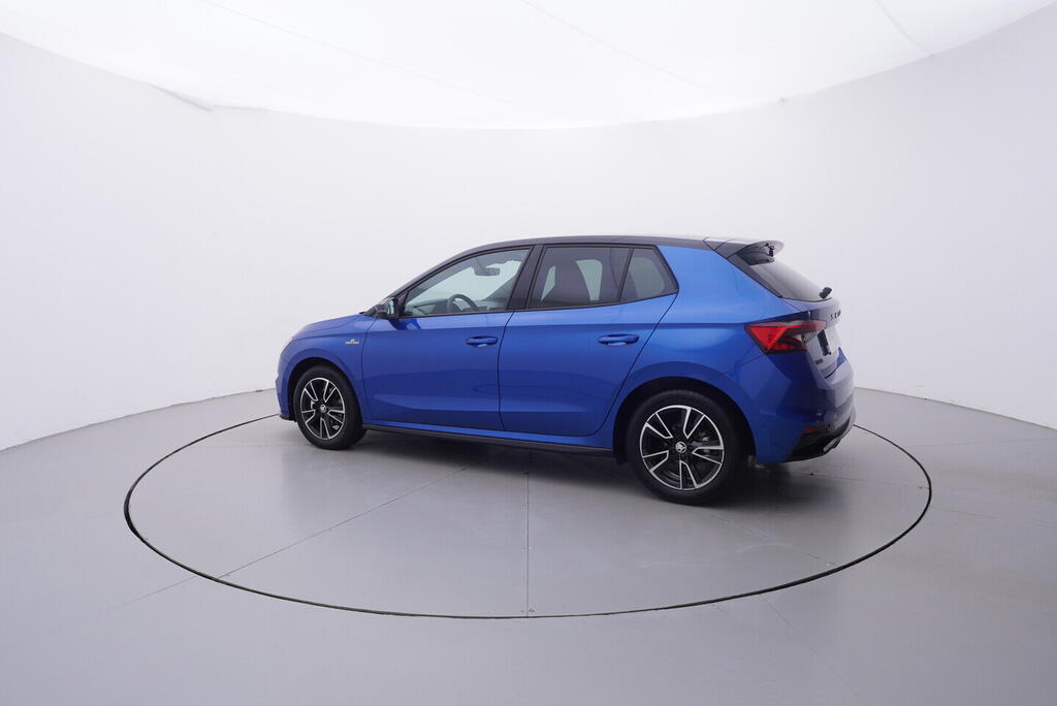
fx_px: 661
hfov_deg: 77.3
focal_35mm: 22
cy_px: 353
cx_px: 528
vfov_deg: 56.2
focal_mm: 15
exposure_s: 1/80
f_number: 5
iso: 200
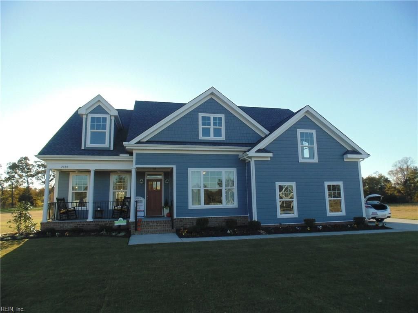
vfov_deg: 61.1
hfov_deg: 76.4
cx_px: 209
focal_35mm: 22
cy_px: 156
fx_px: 266
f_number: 3.1
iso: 80
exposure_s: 1/500
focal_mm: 4
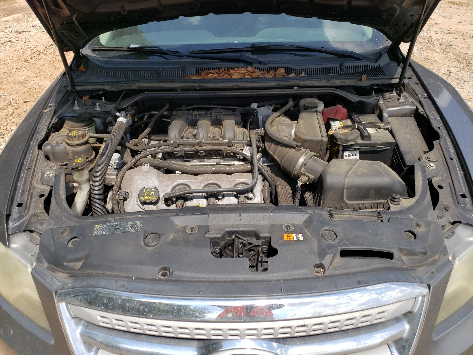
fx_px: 355
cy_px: 178
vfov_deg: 53.1
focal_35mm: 26
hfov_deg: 67.3
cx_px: 236
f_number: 1.5
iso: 50
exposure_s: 1/2000
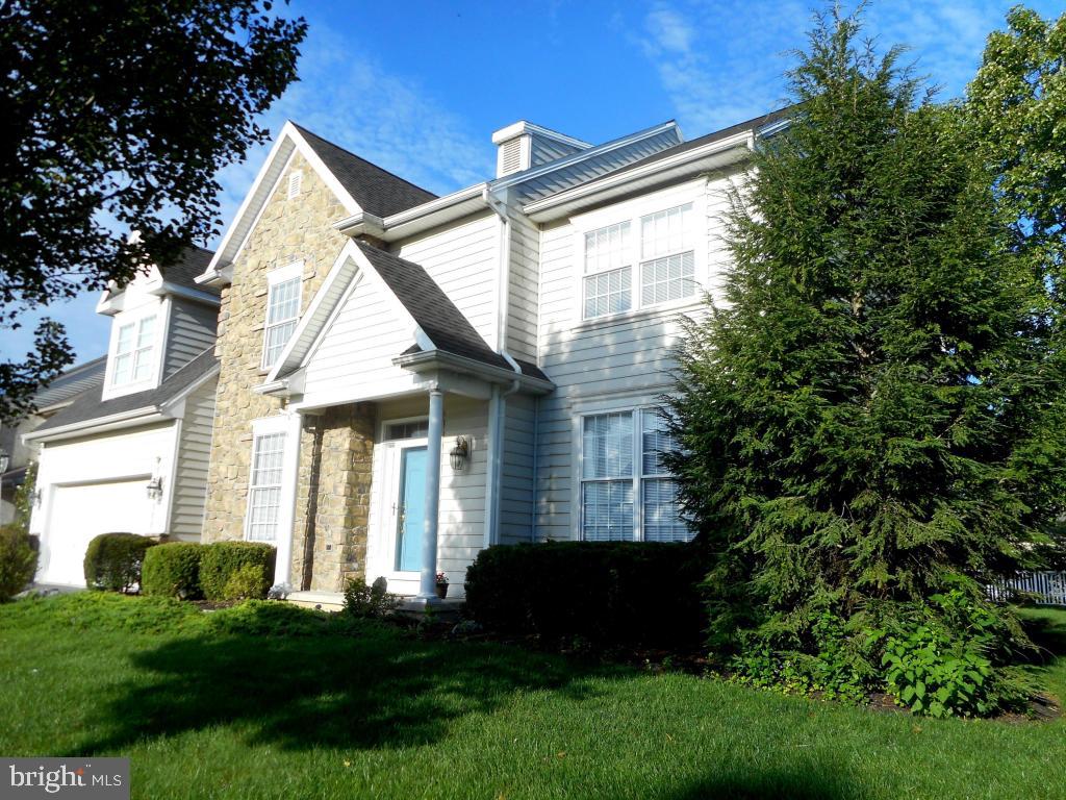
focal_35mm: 25
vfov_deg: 54.9
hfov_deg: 69.4
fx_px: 770
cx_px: 533
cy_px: 400
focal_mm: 4.5
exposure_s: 1/500
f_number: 3.7
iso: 80
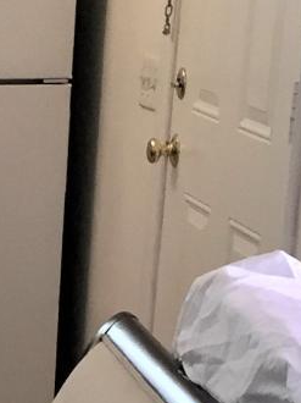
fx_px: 2043
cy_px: 488
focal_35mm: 176
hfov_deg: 7.8
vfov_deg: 11.0
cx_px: -435
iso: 64
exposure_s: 1/30
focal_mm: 4.15
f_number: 2.2
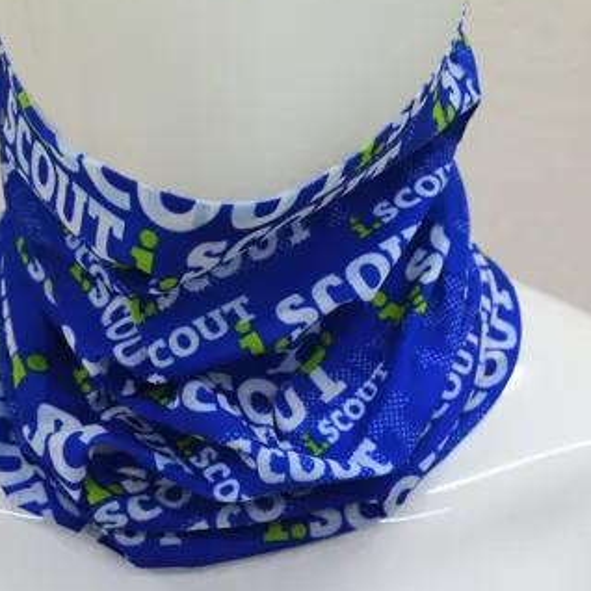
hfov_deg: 18.0
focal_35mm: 96
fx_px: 1854
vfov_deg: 18.1
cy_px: 198
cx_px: 147
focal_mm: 30
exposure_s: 1/60
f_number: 5.6
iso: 220
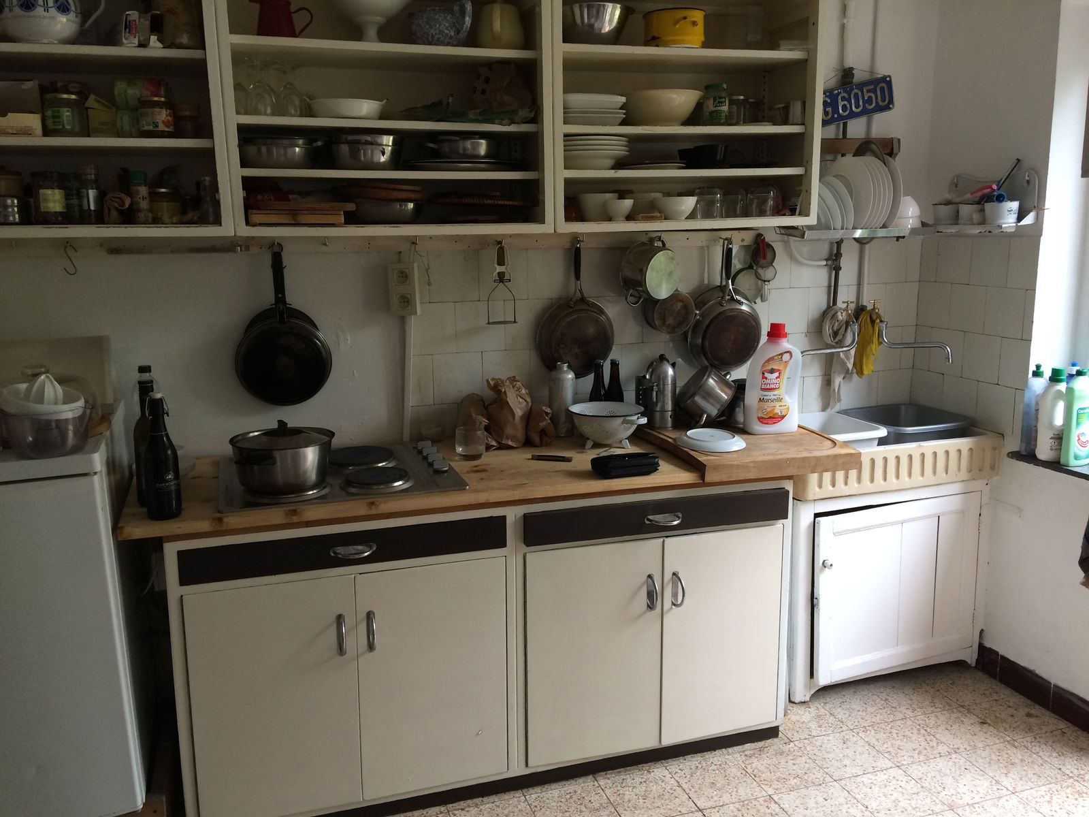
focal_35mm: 29
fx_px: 912
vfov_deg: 48.2
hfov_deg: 61.7
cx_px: 544
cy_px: 408
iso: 100
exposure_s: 1/33
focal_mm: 4.15
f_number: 2.2
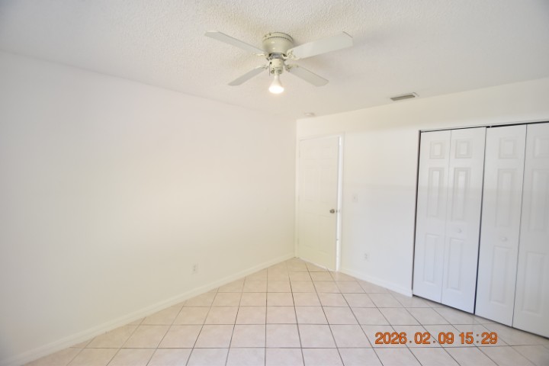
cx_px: 274
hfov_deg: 100.4
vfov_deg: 77.3
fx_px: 229
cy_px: 183
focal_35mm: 15
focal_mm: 10
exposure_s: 1/125
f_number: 3.5
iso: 800
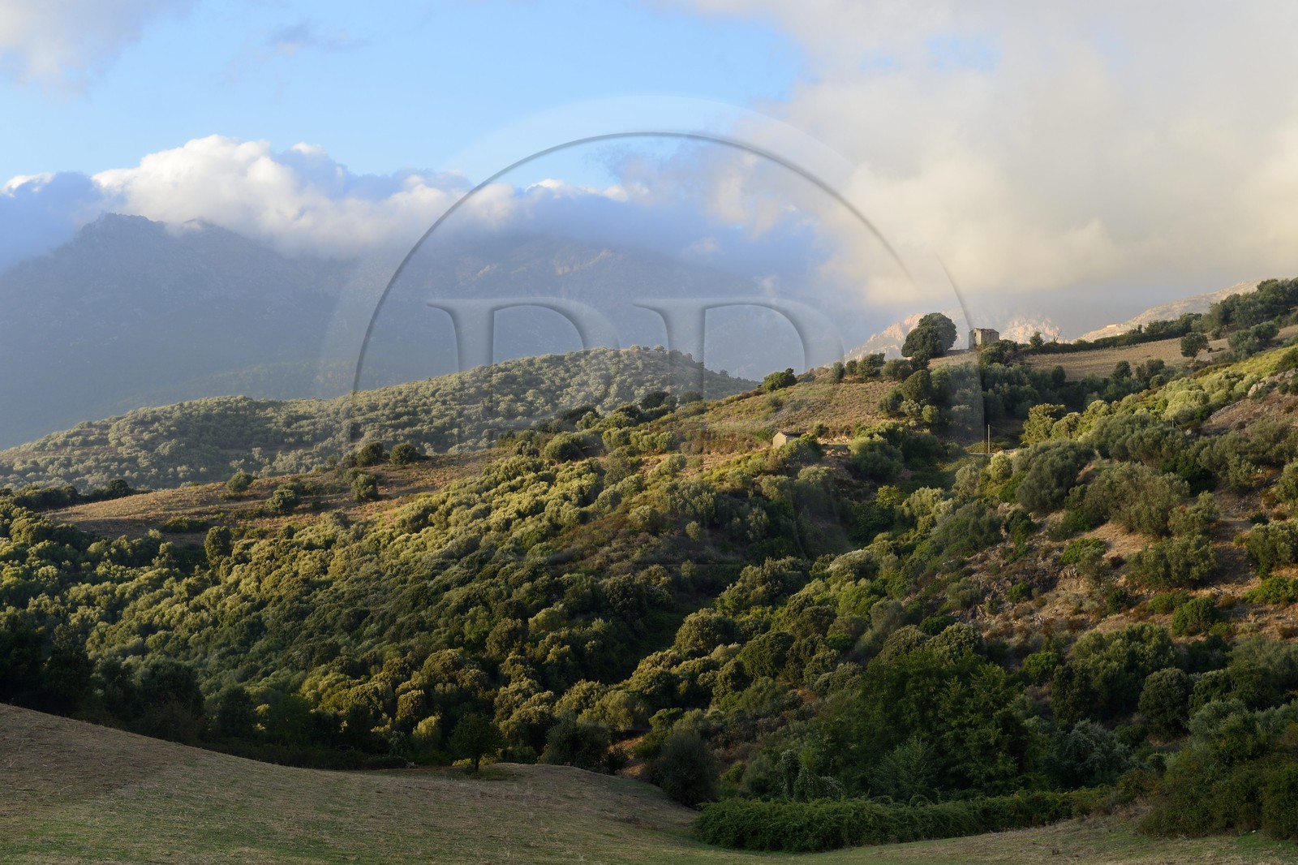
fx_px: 2019
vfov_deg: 24.2
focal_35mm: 56
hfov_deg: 35.6
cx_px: 649
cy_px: 432
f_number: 7.1
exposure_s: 1/125
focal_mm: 56
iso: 200
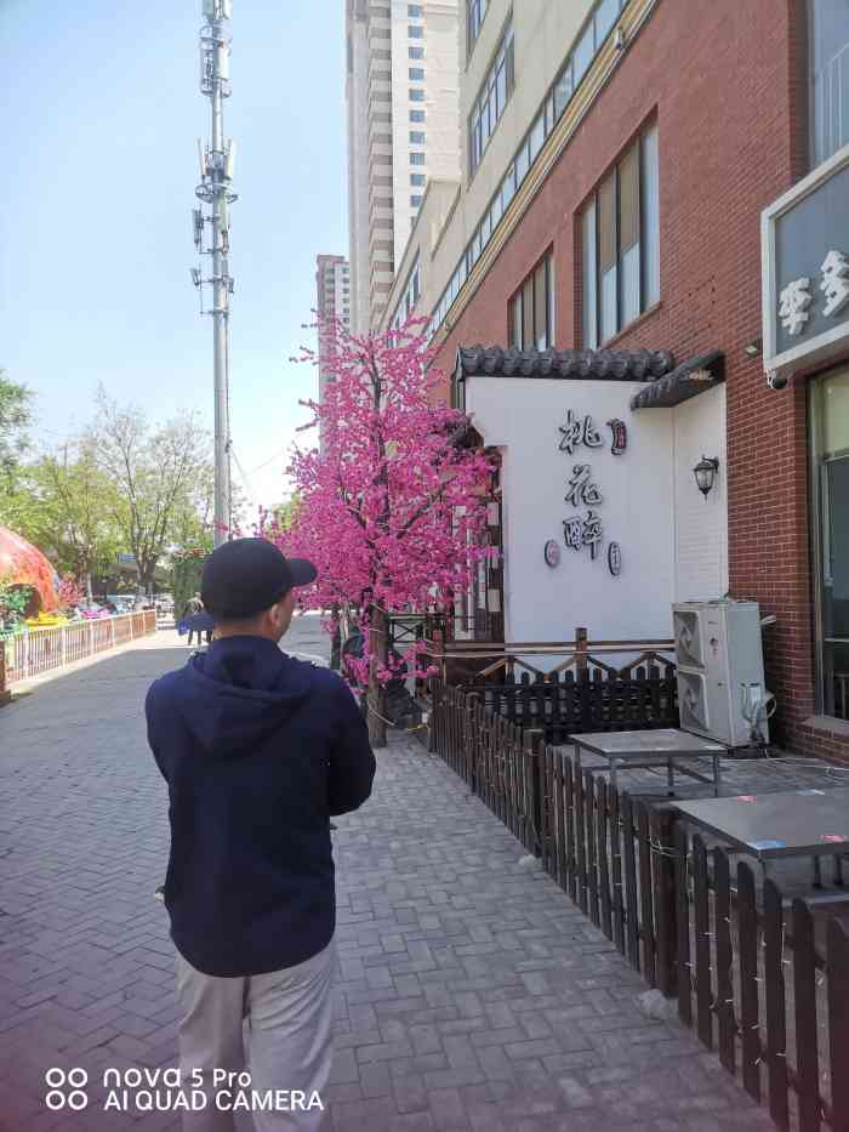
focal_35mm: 26
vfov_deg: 67.3
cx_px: 424
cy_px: 566
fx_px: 850
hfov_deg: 53.1
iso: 50
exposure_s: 1/213
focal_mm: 4.75
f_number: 1.8
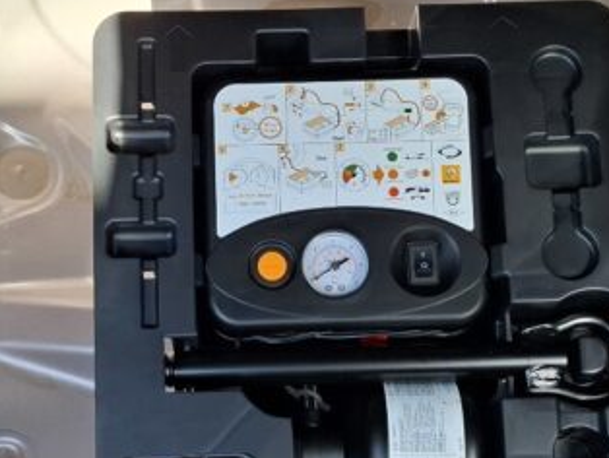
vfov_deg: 19.4
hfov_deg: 25.9
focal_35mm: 75
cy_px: 382
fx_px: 1320
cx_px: 244
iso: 50
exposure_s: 1/197
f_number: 1.8
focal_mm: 5.54
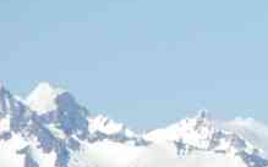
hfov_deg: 2.1
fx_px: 7284
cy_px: 311
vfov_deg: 1.3
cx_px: 564
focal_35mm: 997
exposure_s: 1/1500
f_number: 13
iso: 800
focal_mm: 142.5
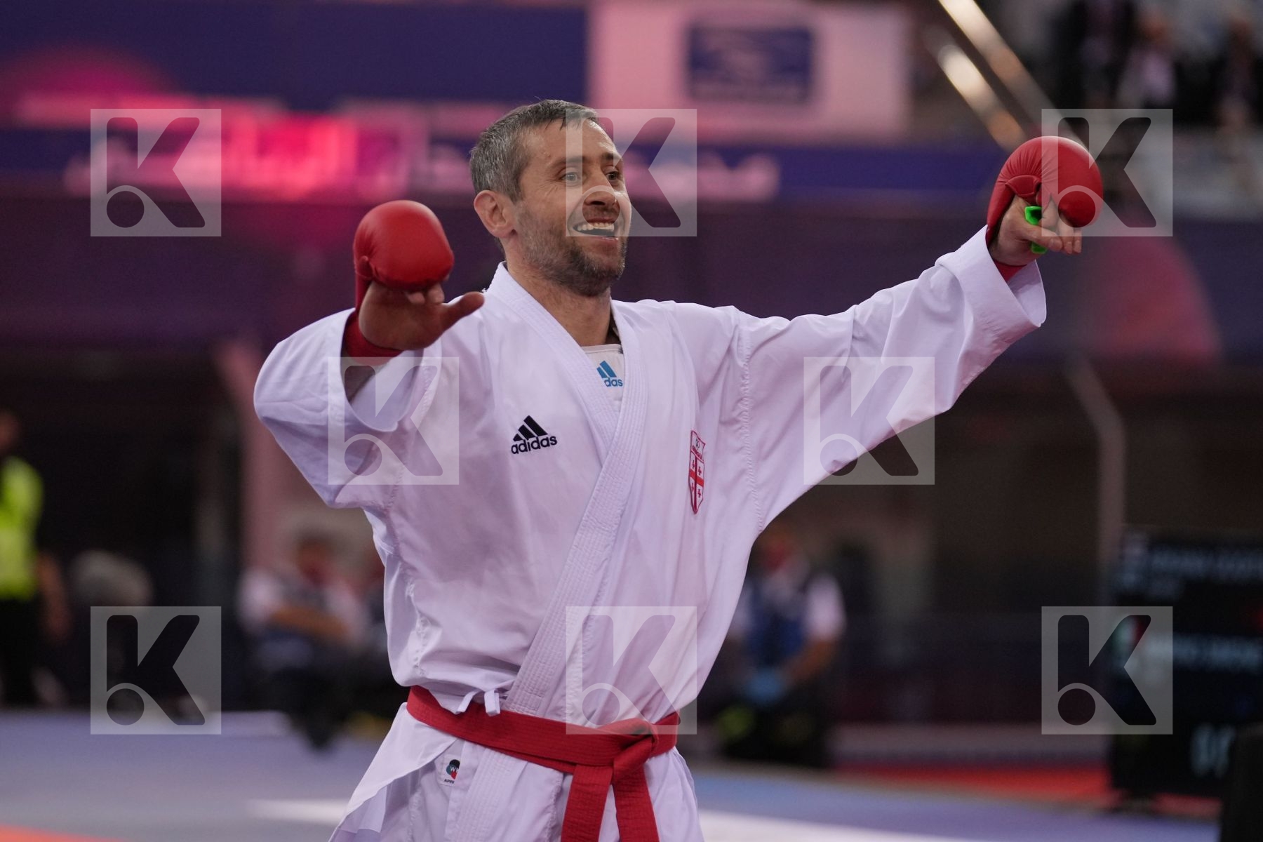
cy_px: 421
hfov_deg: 9.0
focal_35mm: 228
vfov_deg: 6.0
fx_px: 7998
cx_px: 632
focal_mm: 152
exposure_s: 1/1000
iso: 2000
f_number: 2.8
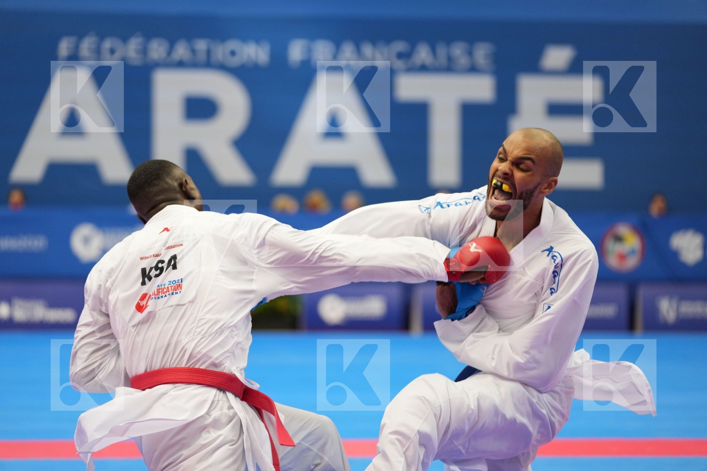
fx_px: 2356
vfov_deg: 11.4
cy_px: 236
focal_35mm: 120
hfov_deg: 17.1
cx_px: 354
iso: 1600
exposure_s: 1/1000
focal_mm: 120
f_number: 2.8
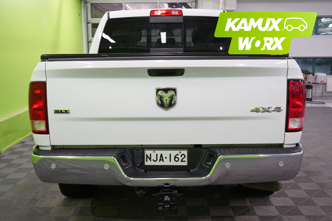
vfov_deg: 34.2
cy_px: 110
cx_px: 166
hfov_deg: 49.6
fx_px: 360
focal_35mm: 39
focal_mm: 39
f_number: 5.6
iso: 500
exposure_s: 1/40
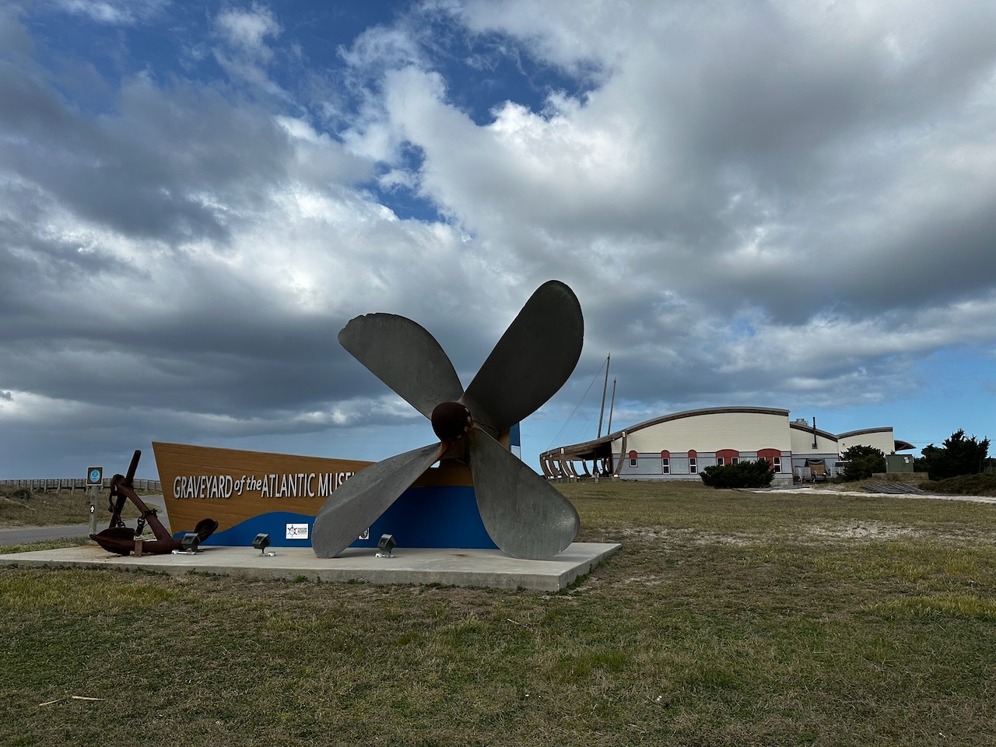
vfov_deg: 56.8
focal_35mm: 24
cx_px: 498
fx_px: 691
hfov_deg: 71.6
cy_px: 374
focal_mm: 6.86
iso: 80
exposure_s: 1/7576
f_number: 1.78
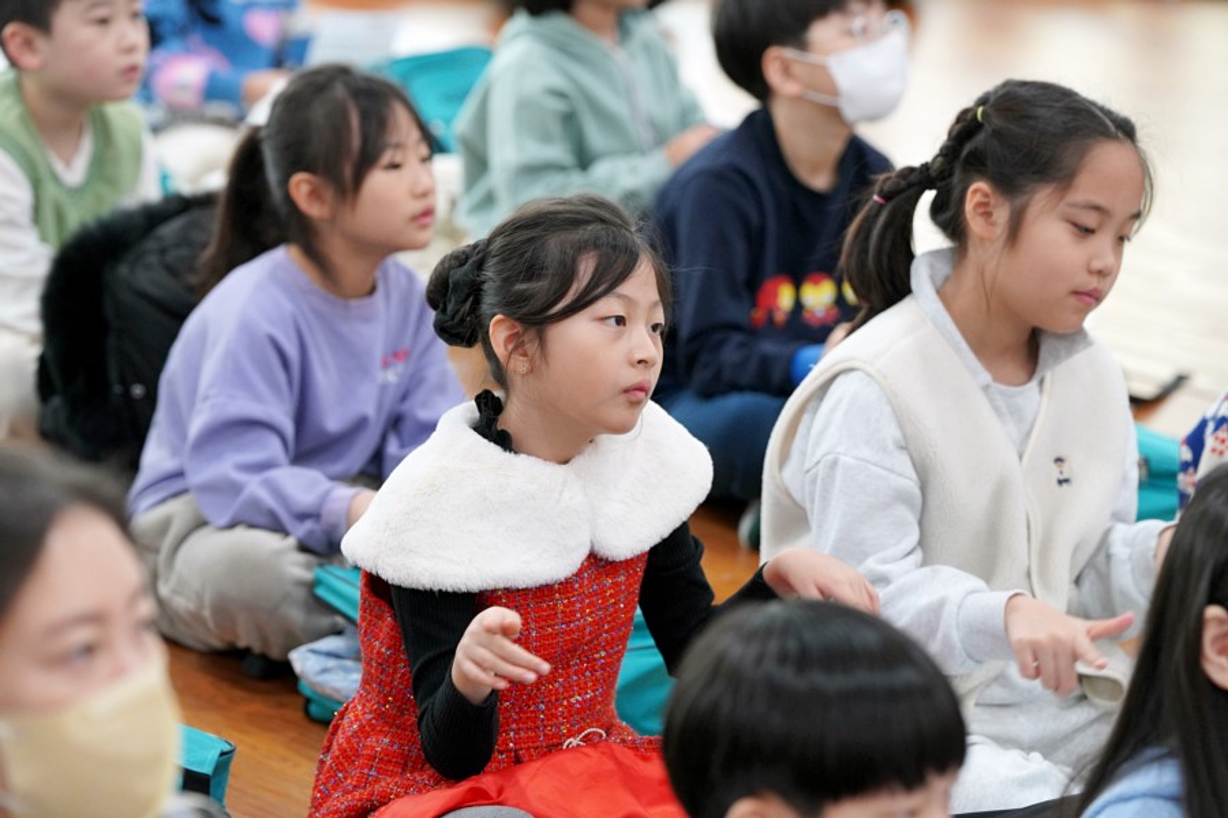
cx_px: 614
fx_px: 4980
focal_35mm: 146
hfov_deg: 14.1
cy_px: 409
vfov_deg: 9.4
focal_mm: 146
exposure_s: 1/160
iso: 2000
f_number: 4
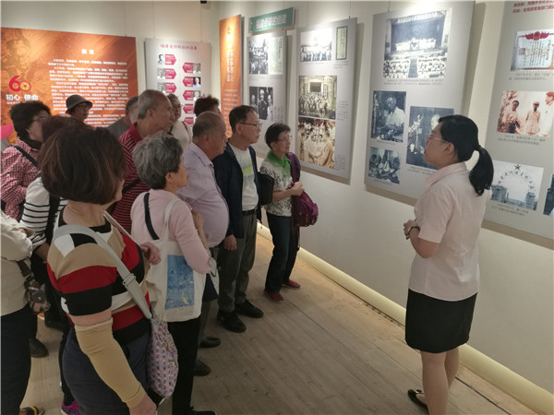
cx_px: 277
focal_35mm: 27
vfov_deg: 51.4
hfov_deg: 65.3
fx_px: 432
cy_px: 208
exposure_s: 1/50
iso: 80
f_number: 2
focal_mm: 4.04
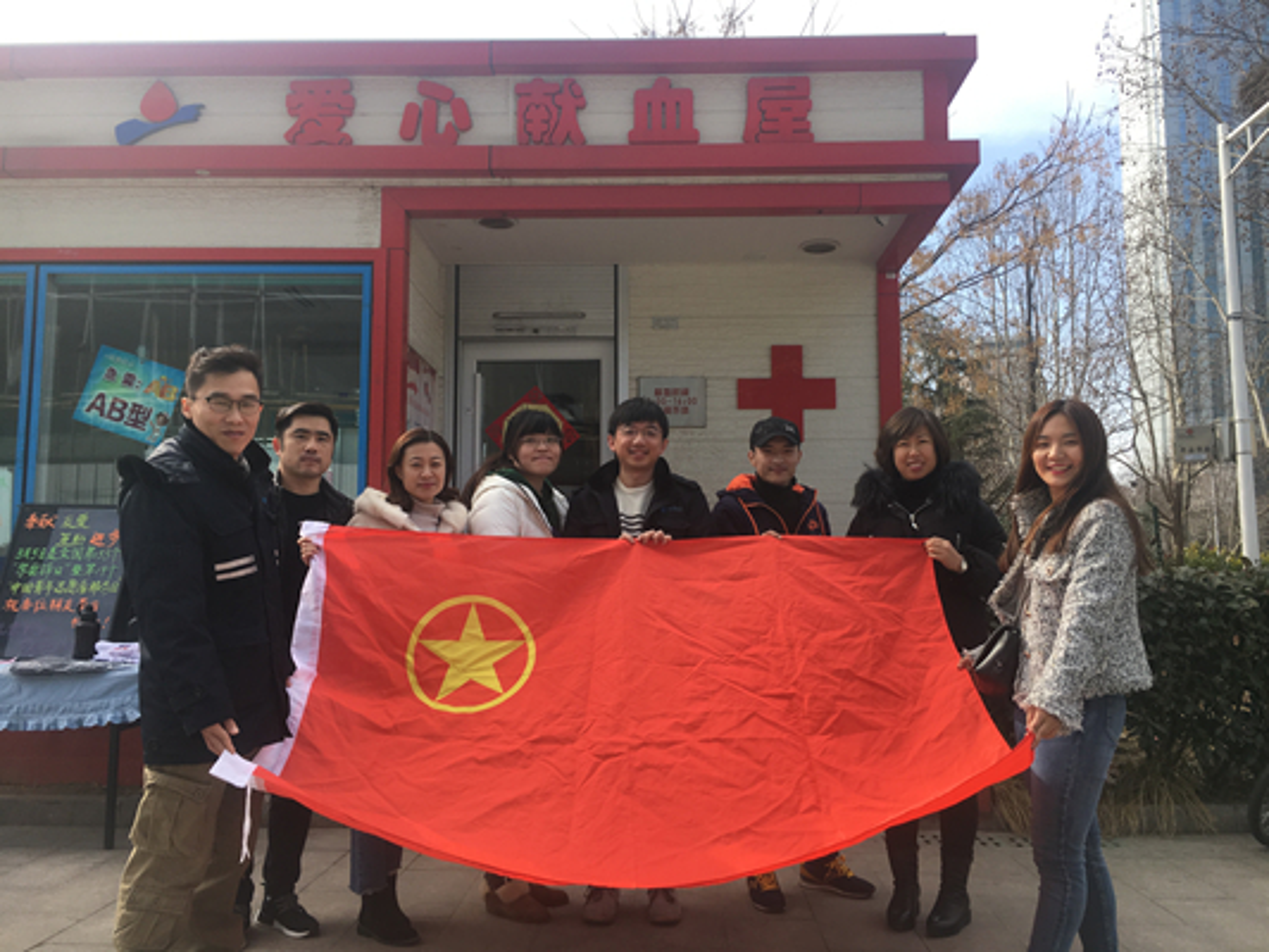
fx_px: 1063
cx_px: 634
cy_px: 476
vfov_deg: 48.2
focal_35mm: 29
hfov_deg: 61.6
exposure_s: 1/561
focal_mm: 4.15
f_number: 2.2
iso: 25
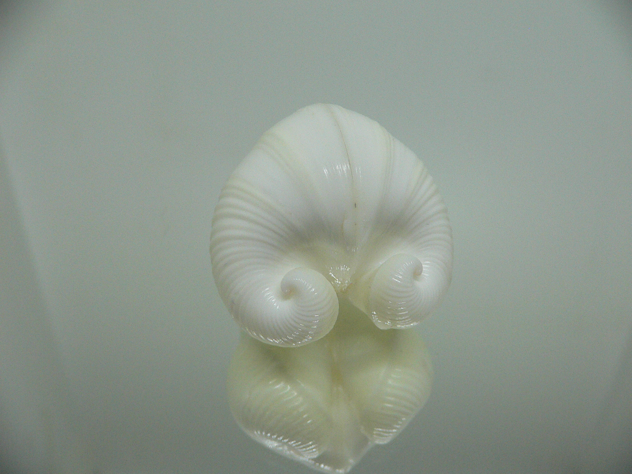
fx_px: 639
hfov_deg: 52.6
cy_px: 237
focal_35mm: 35
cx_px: 316
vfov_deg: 40.7
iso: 200
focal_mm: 4.6
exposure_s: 1/60
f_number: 2.8
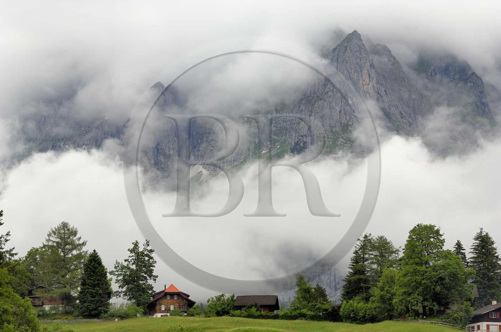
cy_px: 166
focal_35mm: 135
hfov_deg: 15.2
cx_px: 250
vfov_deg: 10.1
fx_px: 1876
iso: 100
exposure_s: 1/160
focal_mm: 90
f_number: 6.7
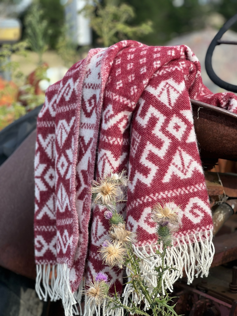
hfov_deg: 19.1
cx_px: 118
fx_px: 703
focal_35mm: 77
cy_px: 158
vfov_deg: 25.3
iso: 25
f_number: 2.8
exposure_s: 1/245
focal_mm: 9
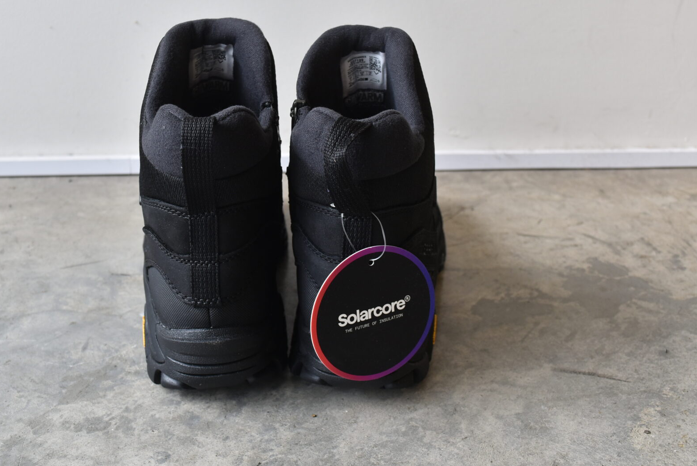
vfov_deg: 30.6
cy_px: 217
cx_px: 300
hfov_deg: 44.4
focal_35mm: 44
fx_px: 852
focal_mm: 24
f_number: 6.3
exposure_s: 1/25
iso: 400
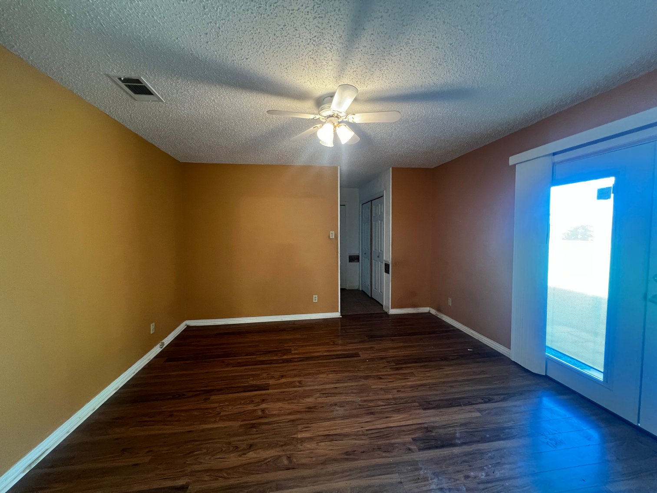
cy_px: 246
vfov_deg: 89.9
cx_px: 328
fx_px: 247
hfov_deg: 106.2
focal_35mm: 13
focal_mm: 1.57
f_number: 1.8
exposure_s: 1/60
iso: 640
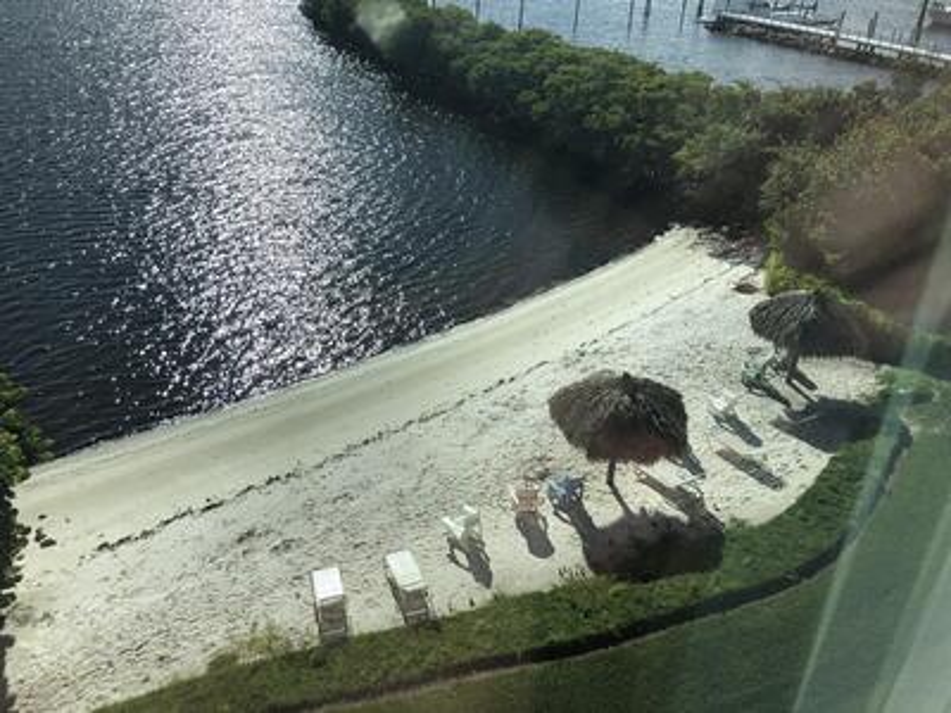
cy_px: 356
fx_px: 769
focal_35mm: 28
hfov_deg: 63.4
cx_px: 476
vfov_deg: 49.7
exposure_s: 1/3247
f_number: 1.8
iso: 20
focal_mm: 4
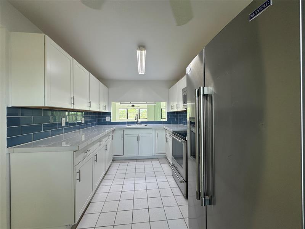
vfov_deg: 85.7
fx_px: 123
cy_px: 114
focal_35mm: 14
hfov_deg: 102.1
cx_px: 152
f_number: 2.2
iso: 80
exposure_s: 1/120
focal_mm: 2.22
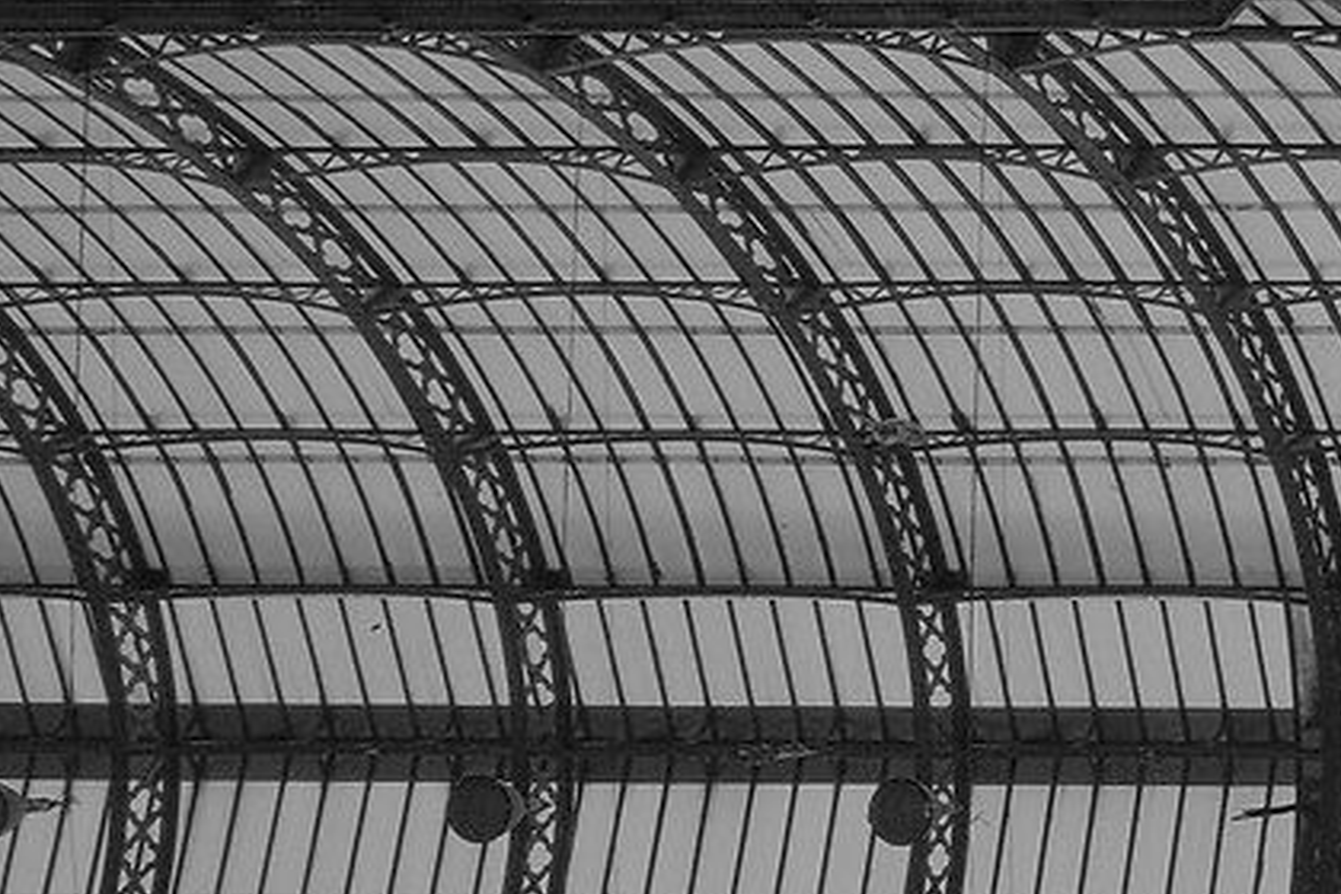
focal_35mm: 80
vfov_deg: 17.0
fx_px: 2980
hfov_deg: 13.7
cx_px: 3490
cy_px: 587
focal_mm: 9
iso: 800
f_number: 8
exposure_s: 1/30
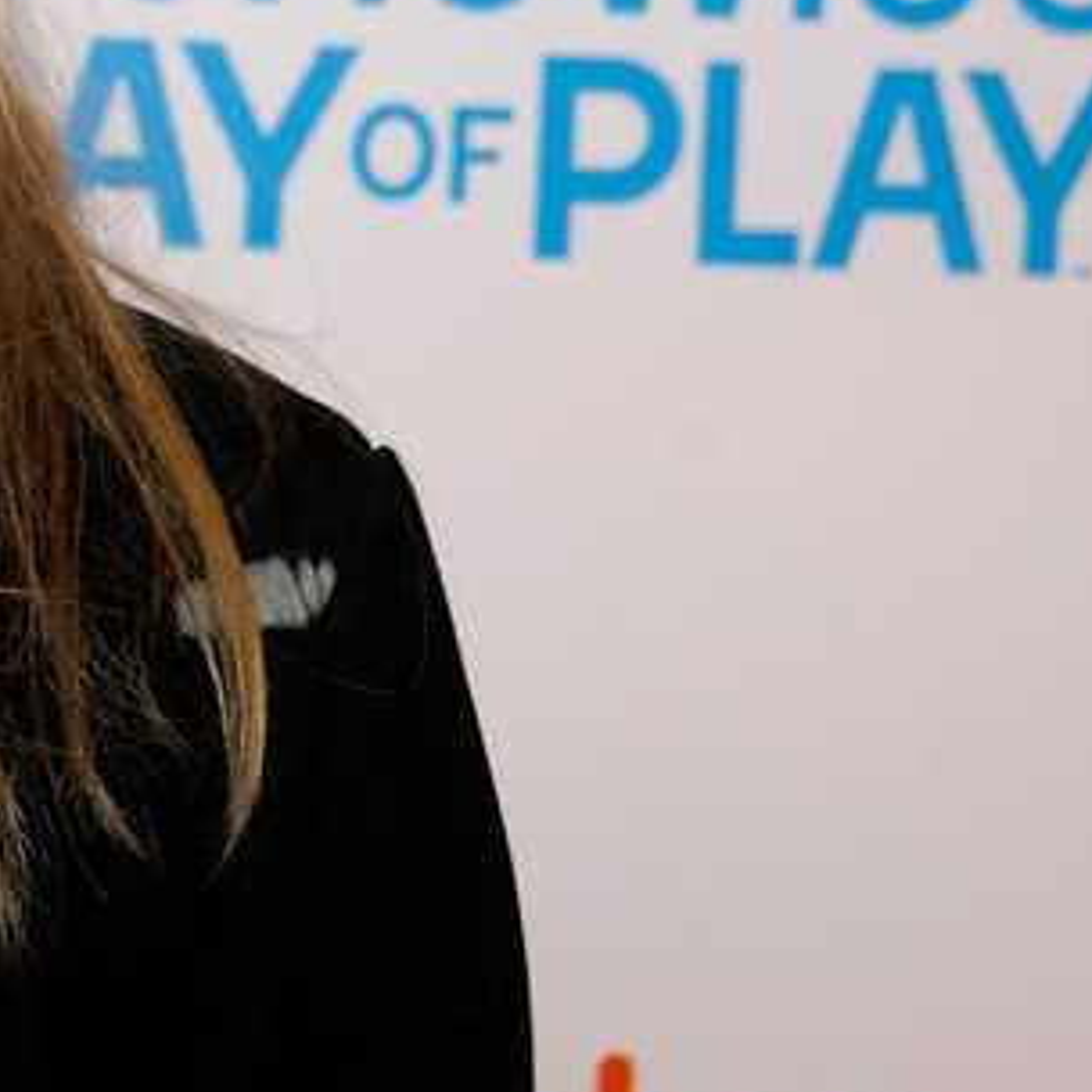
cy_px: -97
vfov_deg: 8.9
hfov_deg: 8.9
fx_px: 6924
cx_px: -122
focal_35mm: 194
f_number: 5.6
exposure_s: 1/125
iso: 400
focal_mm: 62
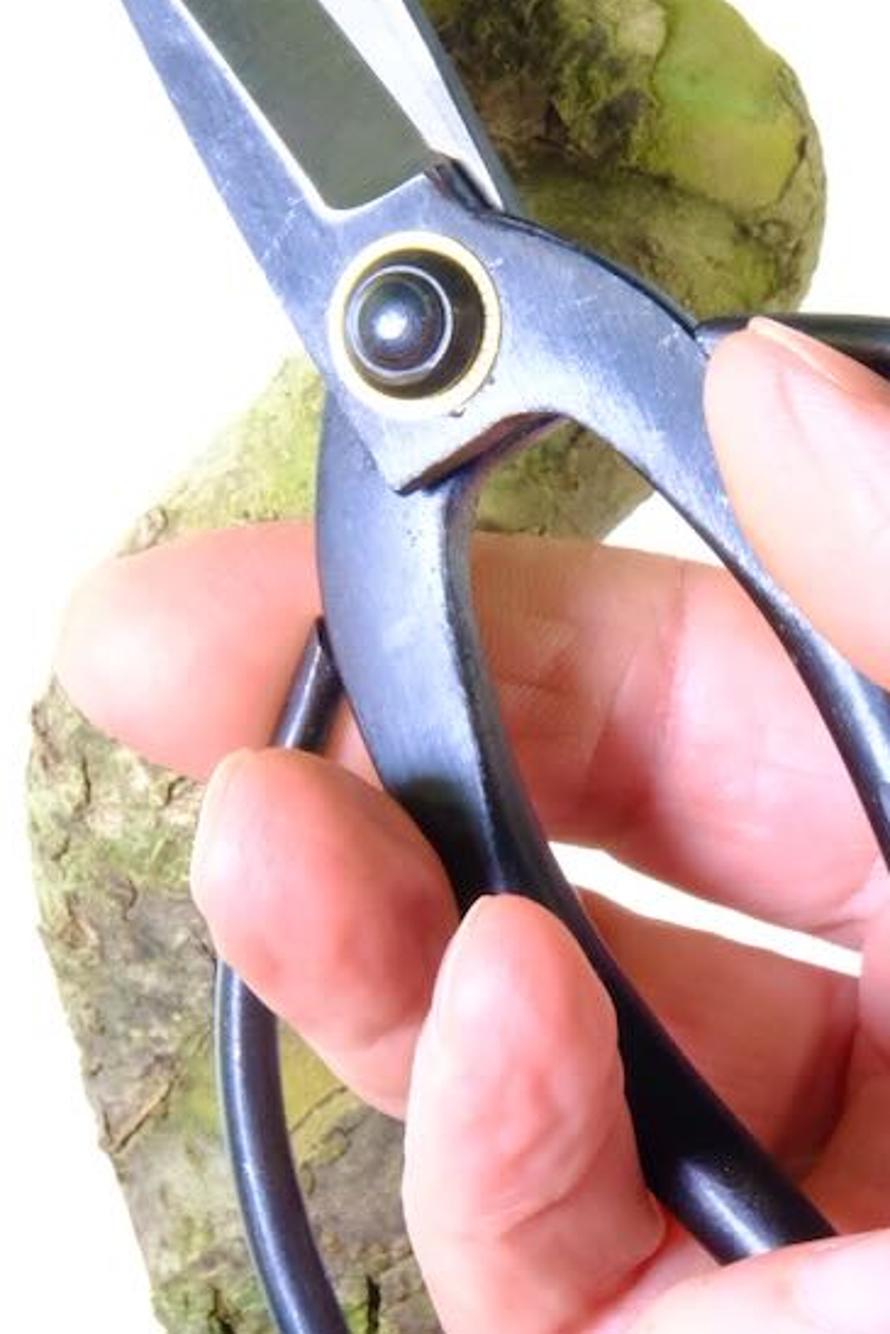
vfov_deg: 4.8
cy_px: 646
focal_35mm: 428
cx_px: 683
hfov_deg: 3.2
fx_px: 15860
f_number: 18
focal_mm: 121.8
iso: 3200
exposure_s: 1/8
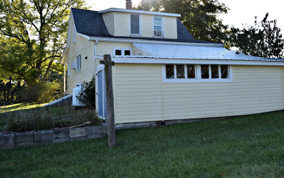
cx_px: 184
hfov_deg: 47.6
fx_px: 317
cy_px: 66
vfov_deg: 31.1
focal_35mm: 41
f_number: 6.3
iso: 100
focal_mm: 20
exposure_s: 1/160
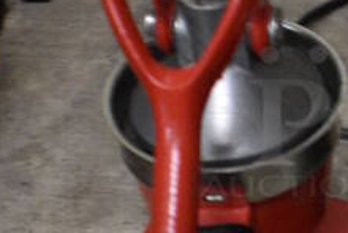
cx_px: 367
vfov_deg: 12.3
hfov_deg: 17.7
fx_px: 1083
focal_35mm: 112
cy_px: 120
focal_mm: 18
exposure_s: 1/20
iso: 3200
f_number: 3.5
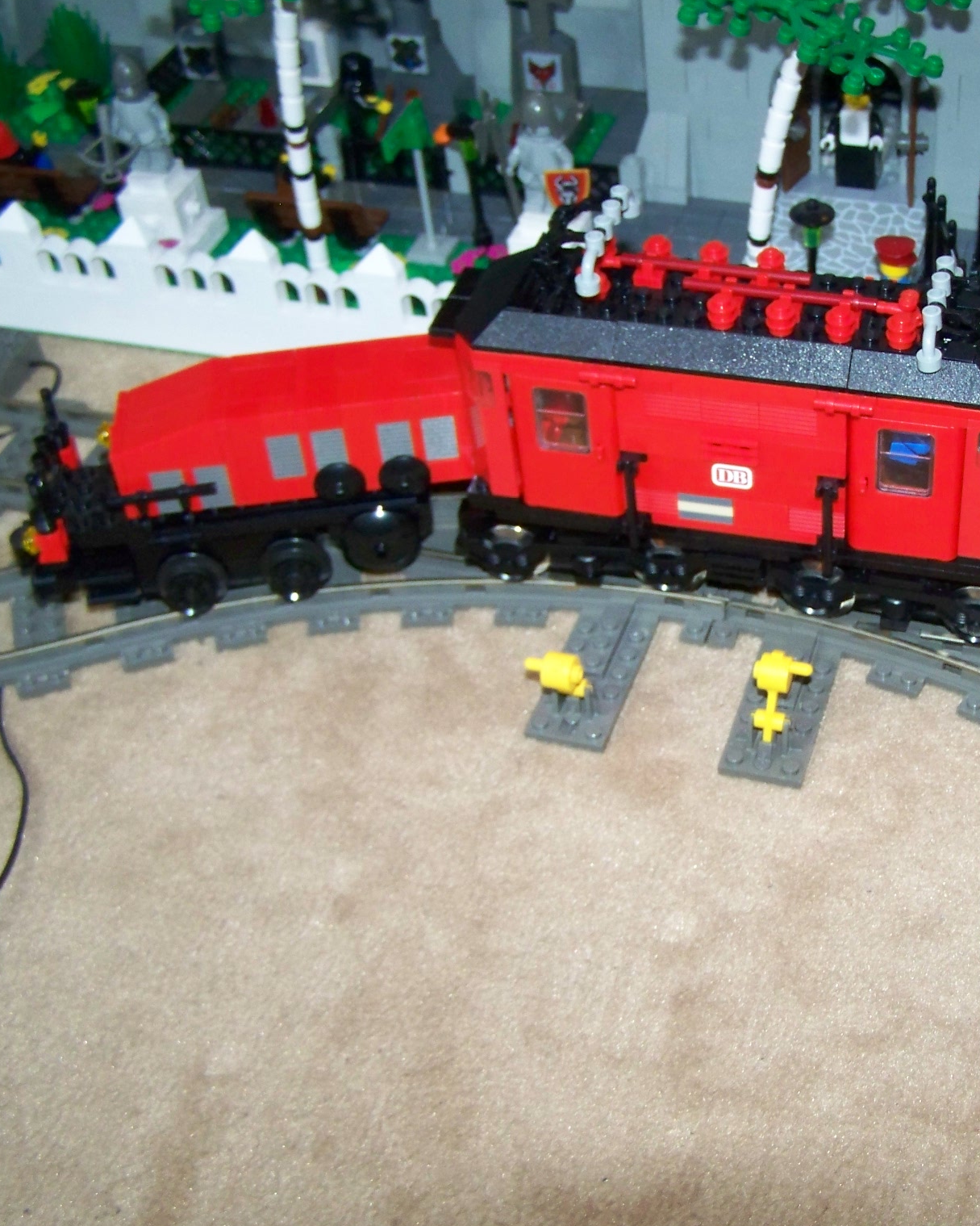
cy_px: 614
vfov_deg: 37.3
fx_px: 1813
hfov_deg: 29.7
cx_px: 755
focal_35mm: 50
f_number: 2.8
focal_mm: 6.3
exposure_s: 1/30
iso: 200
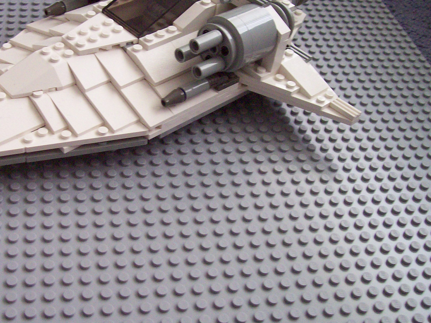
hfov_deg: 37.1
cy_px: 146
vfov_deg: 28.5
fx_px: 635
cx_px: 147
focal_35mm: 51
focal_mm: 6
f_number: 2.7
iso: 160
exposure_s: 1/13.4
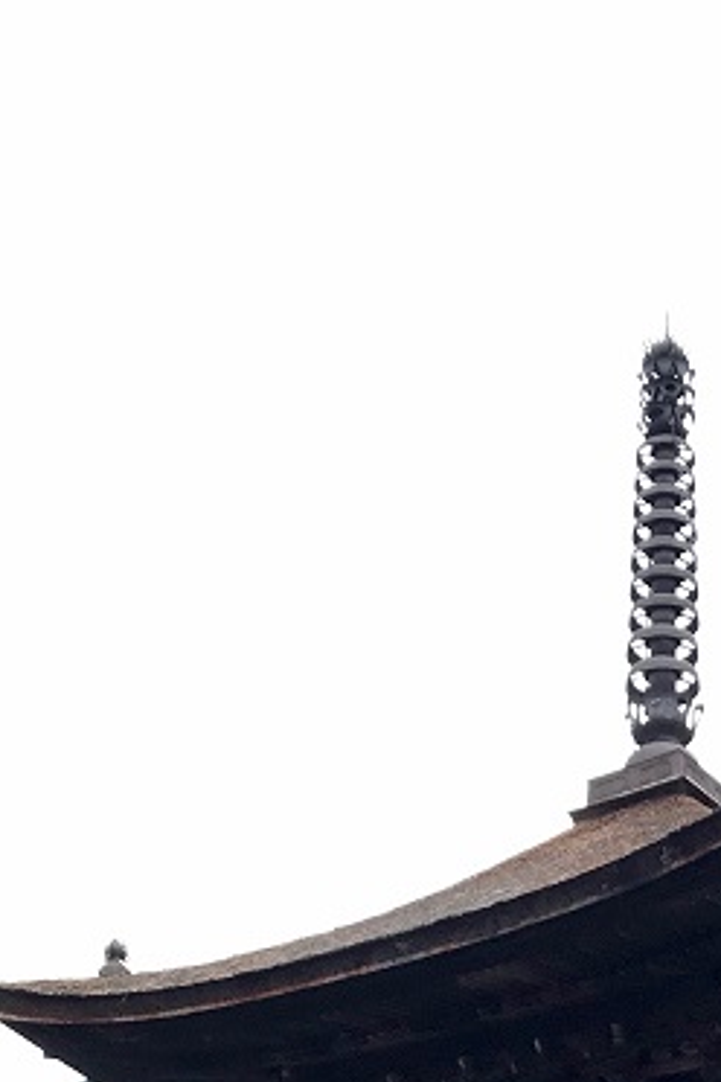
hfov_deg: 17.1
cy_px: 1370
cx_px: 625
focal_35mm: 79
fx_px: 2373
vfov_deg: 23.1
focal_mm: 3.99
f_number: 1.8
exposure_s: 1/120
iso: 25
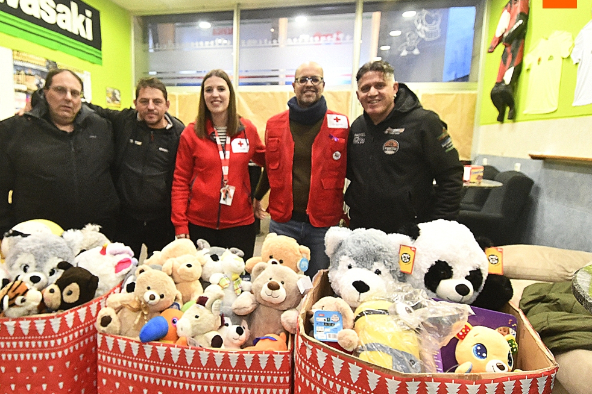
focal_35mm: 22
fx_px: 362
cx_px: 241
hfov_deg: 77.8
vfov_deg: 57.2
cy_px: 194
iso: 4000
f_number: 5
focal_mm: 12
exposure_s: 1/50
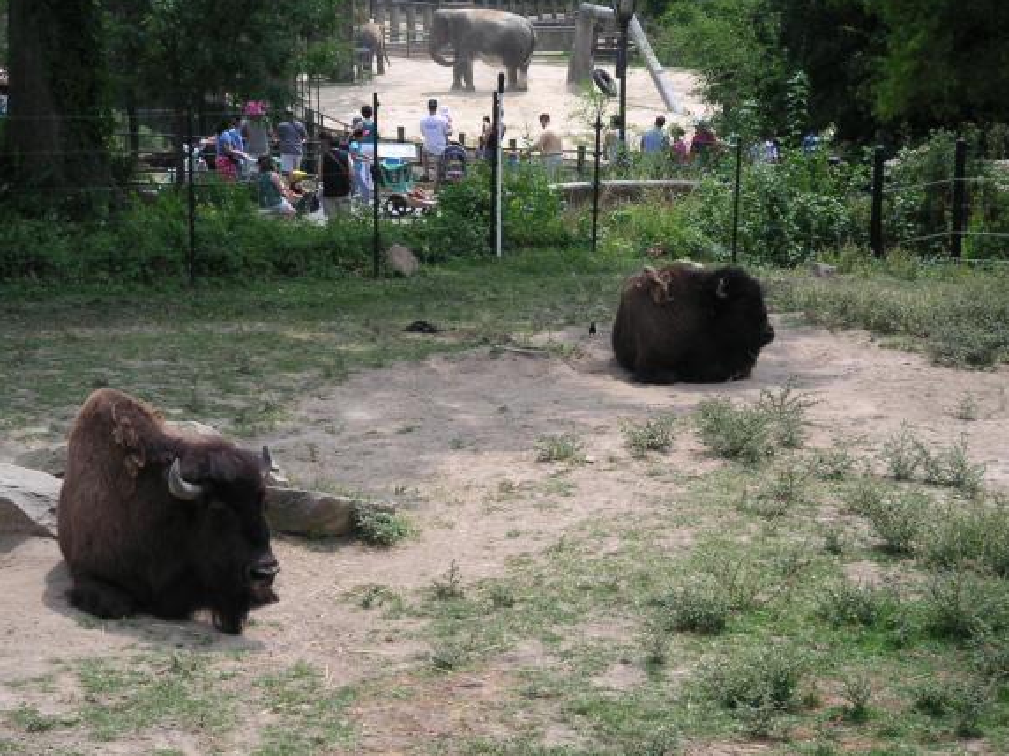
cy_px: 418
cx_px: 448
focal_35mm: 94
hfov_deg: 20.9
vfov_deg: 15.7
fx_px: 2740
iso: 50
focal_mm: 13
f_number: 3.3
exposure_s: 1/350
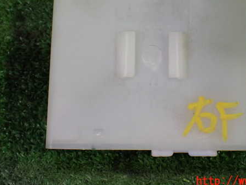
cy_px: 65
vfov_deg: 30.1
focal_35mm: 48
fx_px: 341
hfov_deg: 39.3
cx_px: 156
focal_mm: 6.37
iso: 640
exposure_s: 1/160
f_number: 2.5
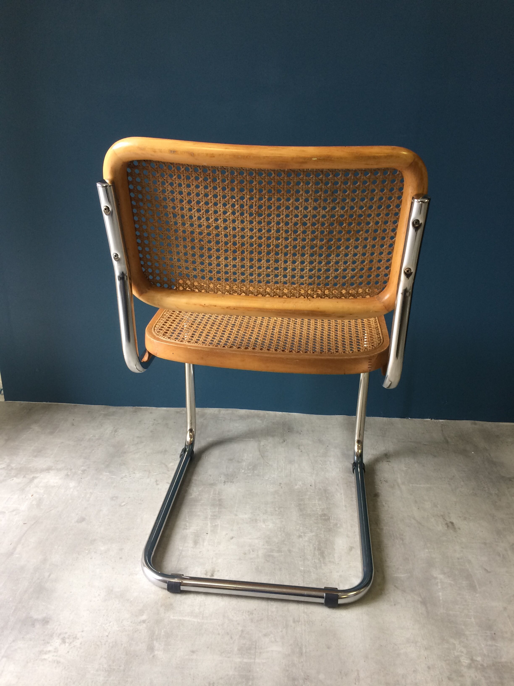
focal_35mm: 29
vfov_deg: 61.7
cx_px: 257
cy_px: 343
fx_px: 574
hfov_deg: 48.2
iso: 40
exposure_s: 1/33
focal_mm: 4.15
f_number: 2.2
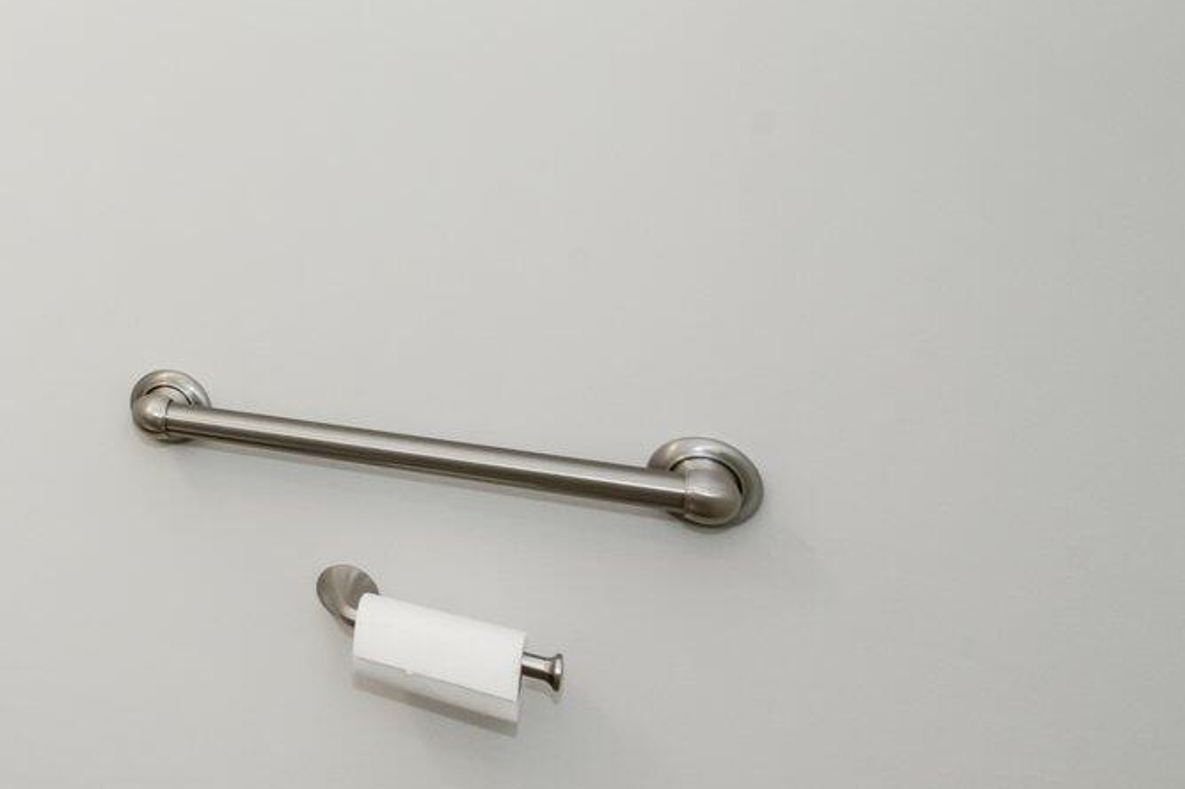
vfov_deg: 30.0
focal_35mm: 43
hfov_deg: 29.5
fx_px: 1415
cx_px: -554
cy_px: 106
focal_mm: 14
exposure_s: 1/25
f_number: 11
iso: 640
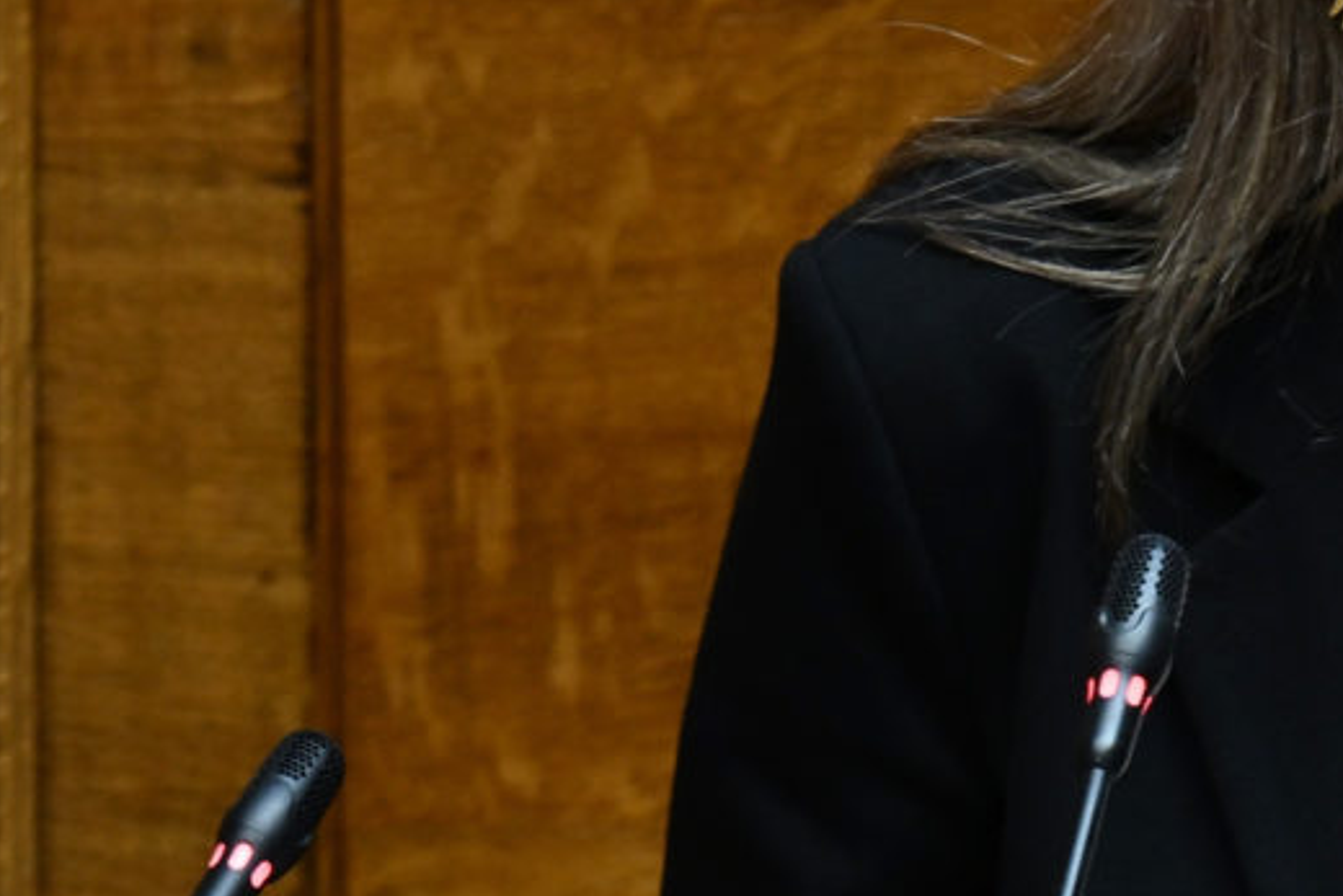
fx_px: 69030
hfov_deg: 1.1
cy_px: 598
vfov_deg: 0.7
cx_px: 1834
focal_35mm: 1850
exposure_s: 1/250
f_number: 6
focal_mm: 470
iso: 1800
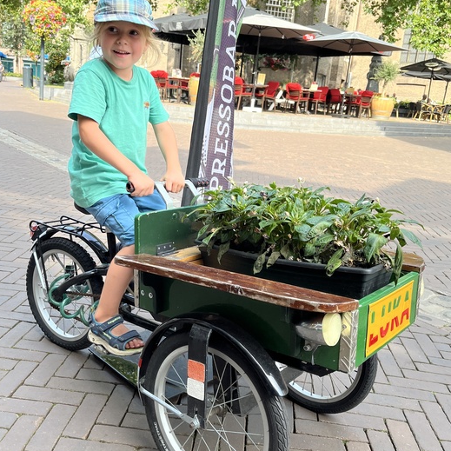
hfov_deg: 48.4
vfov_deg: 48.4
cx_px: 216
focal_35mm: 34
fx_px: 501
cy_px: 223
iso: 50
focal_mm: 5.1
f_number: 1.6
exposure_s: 1/471
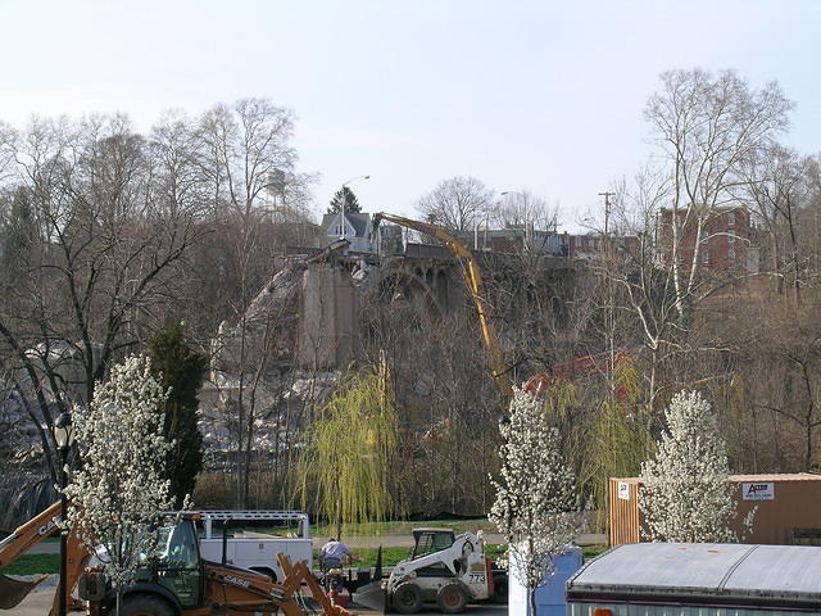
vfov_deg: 19.6
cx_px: 410
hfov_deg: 26.0
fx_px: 1779
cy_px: 308
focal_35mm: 75
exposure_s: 1/162
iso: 50
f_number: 7.1
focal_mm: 15.6
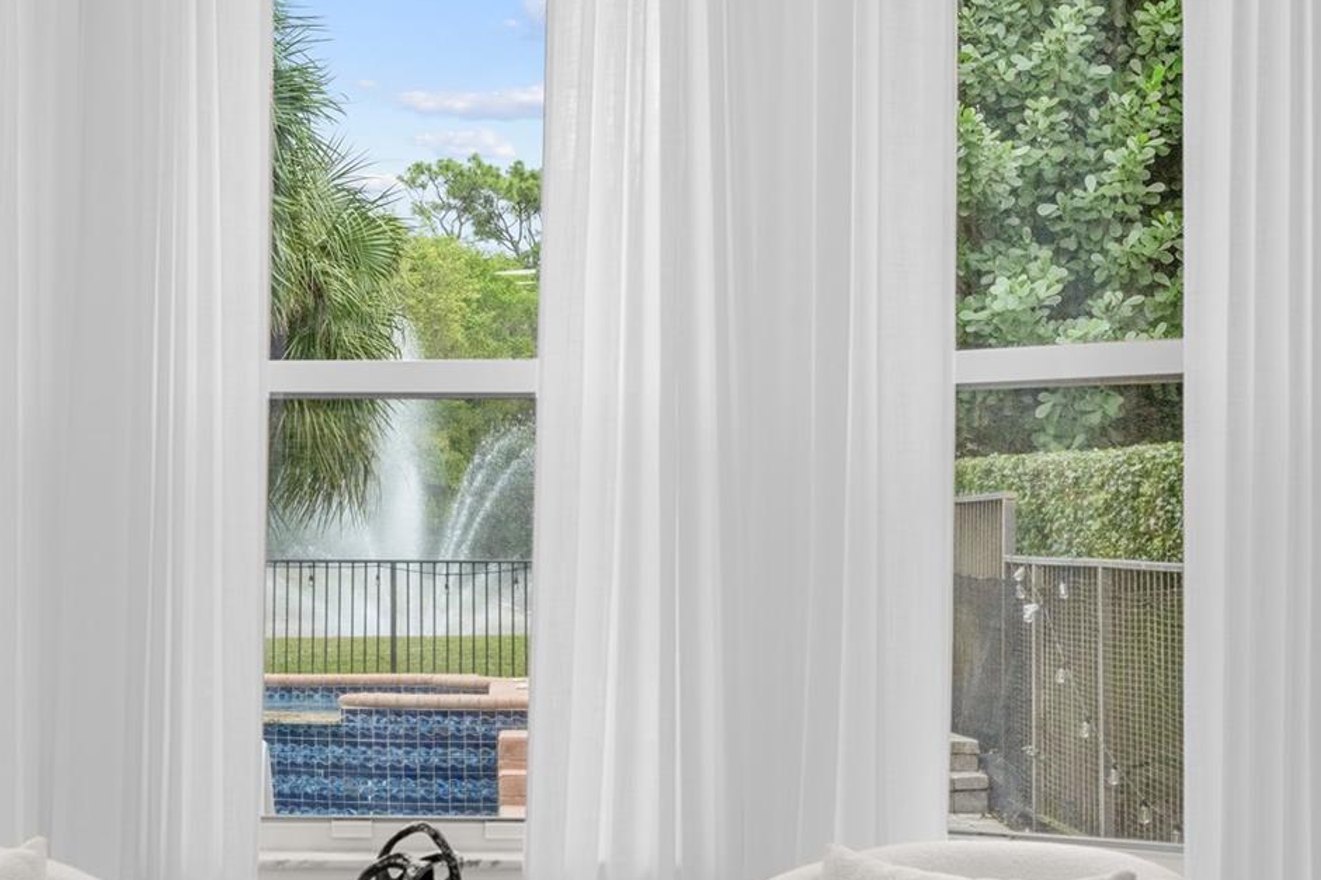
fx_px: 3118
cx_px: 347
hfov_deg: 23.7
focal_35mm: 85
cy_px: 424
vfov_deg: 16.1
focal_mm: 50
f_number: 8
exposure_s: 1/30
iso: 500
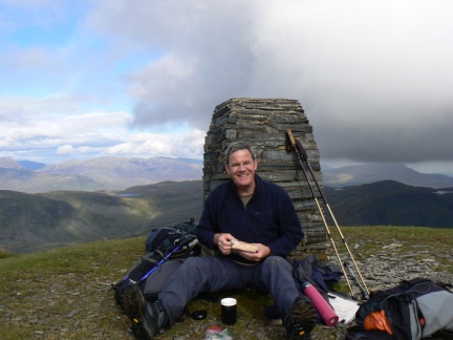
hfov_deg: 51.4
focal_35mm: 36
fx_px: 471
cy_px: 170
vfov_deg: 39.7
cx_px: 226
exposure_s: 1/500
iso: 80
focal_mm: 6
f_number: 6.3
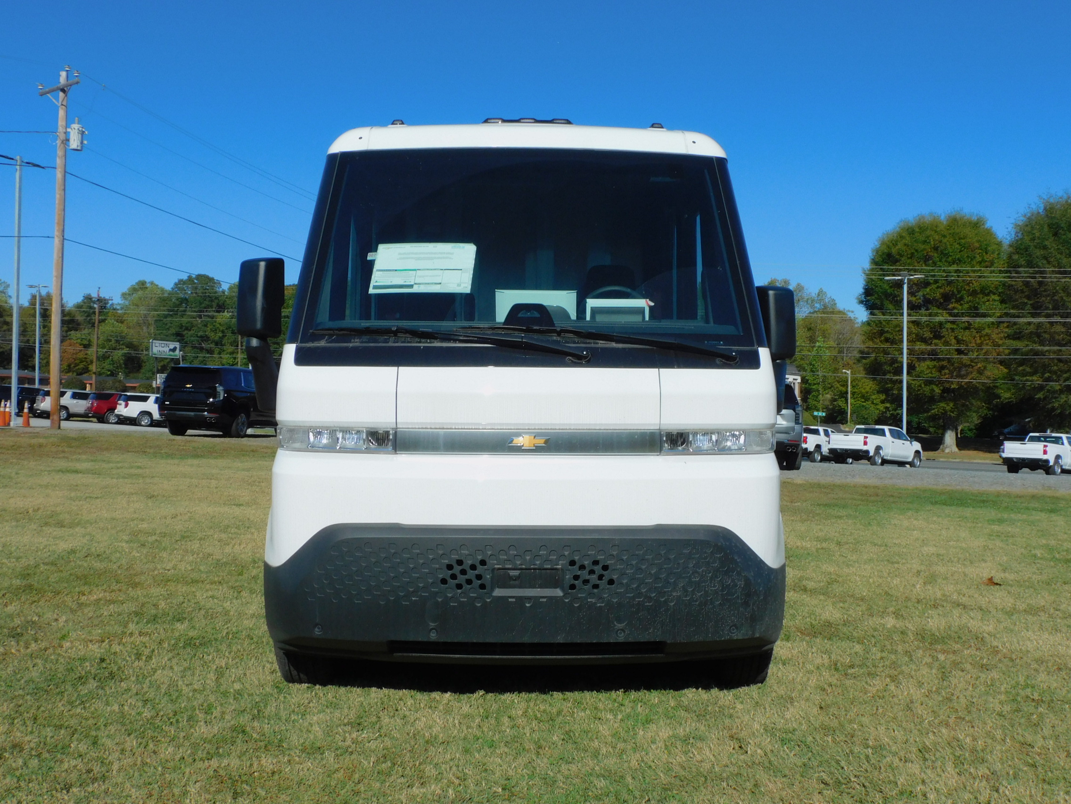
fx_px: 1021
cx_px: 536
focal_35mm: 33
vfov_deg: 42.9
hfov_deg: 55.4
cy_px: 402
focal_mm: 5.9
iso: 125
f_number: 5.1
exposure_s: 1/1250
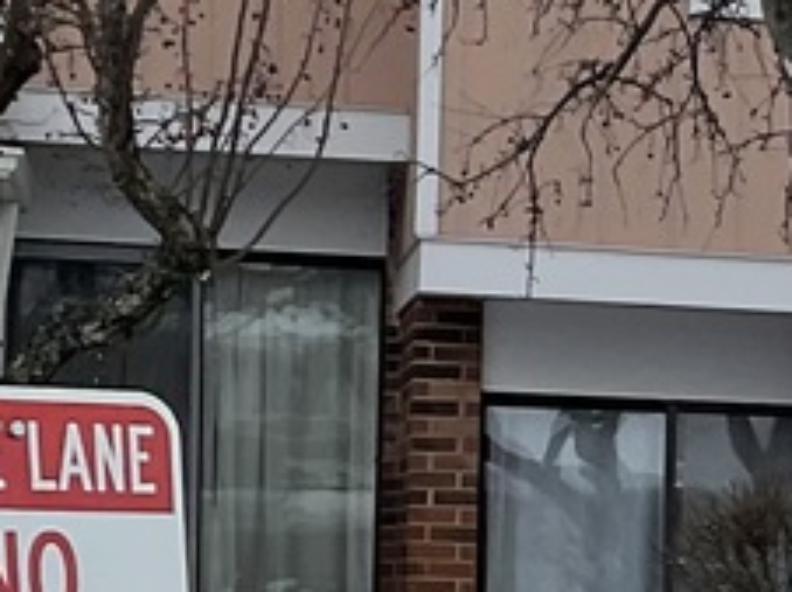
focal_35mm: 185
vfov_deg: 7.9
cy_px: 676
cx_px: 1262
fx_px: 4228
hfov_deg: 10.3
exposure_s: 1/540
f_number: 1.8
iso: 16
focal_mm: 3
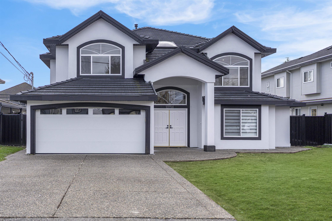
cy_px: 110
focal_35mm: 35
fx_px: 323
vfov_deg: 37.9
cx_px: 166
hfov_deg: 54.4
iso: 100
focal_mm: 35
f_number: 1.4
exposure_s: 1/8000
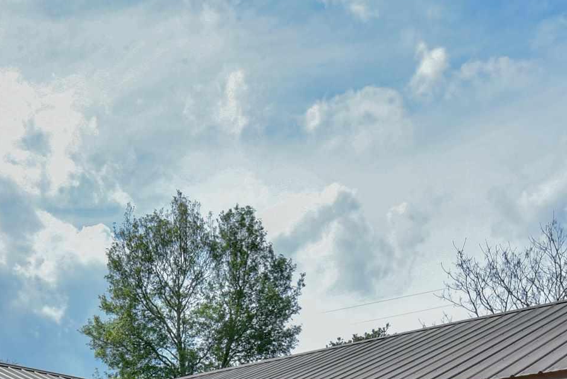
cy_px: 561
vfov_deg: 22.7
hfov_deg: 40.2
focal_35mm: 49
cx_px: 229
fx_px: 772
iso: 500
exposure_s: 1/80
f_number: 22
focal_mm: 15
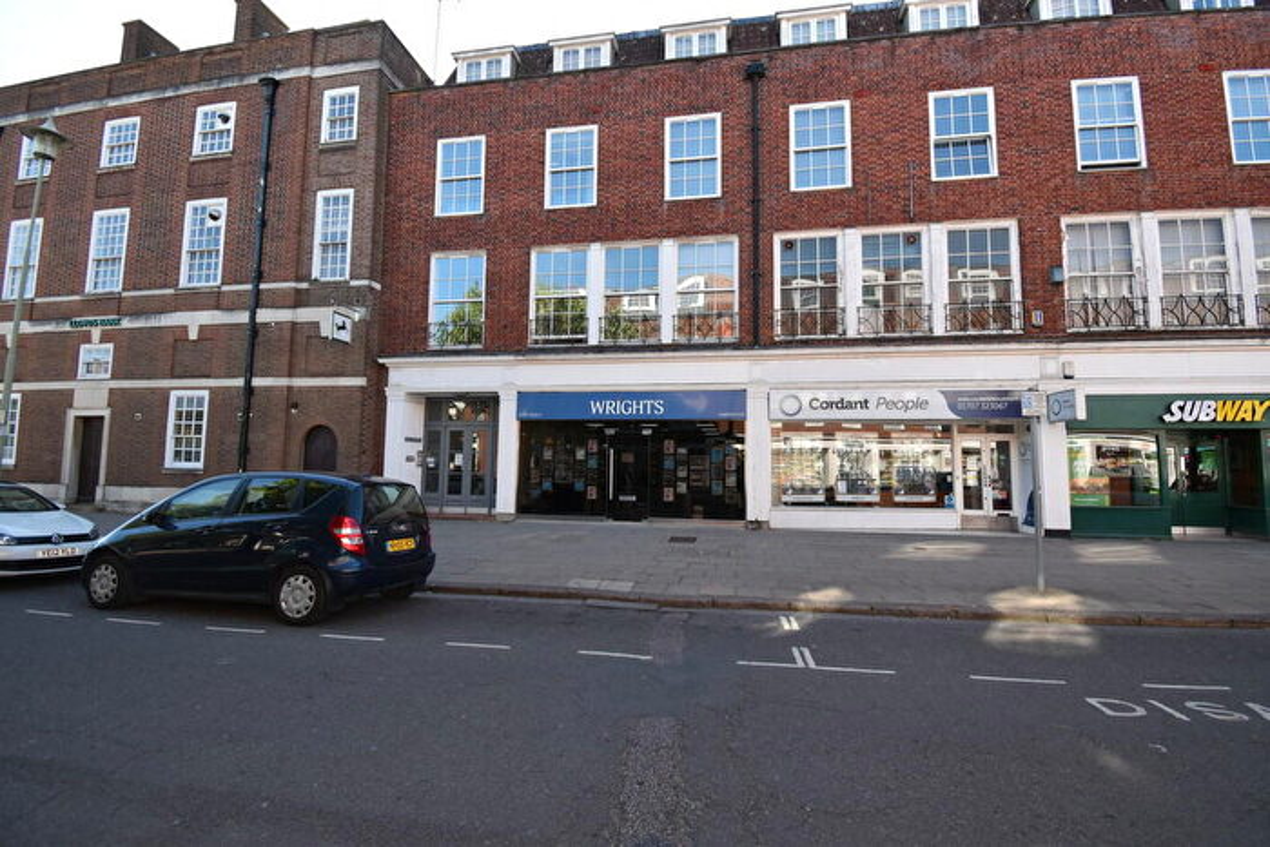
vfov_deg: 77.4
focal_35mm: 15
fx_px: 529
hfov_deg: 100.4
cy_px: 424
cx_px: 635
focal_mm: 10
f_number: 5.6
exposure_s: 1/250
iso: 280
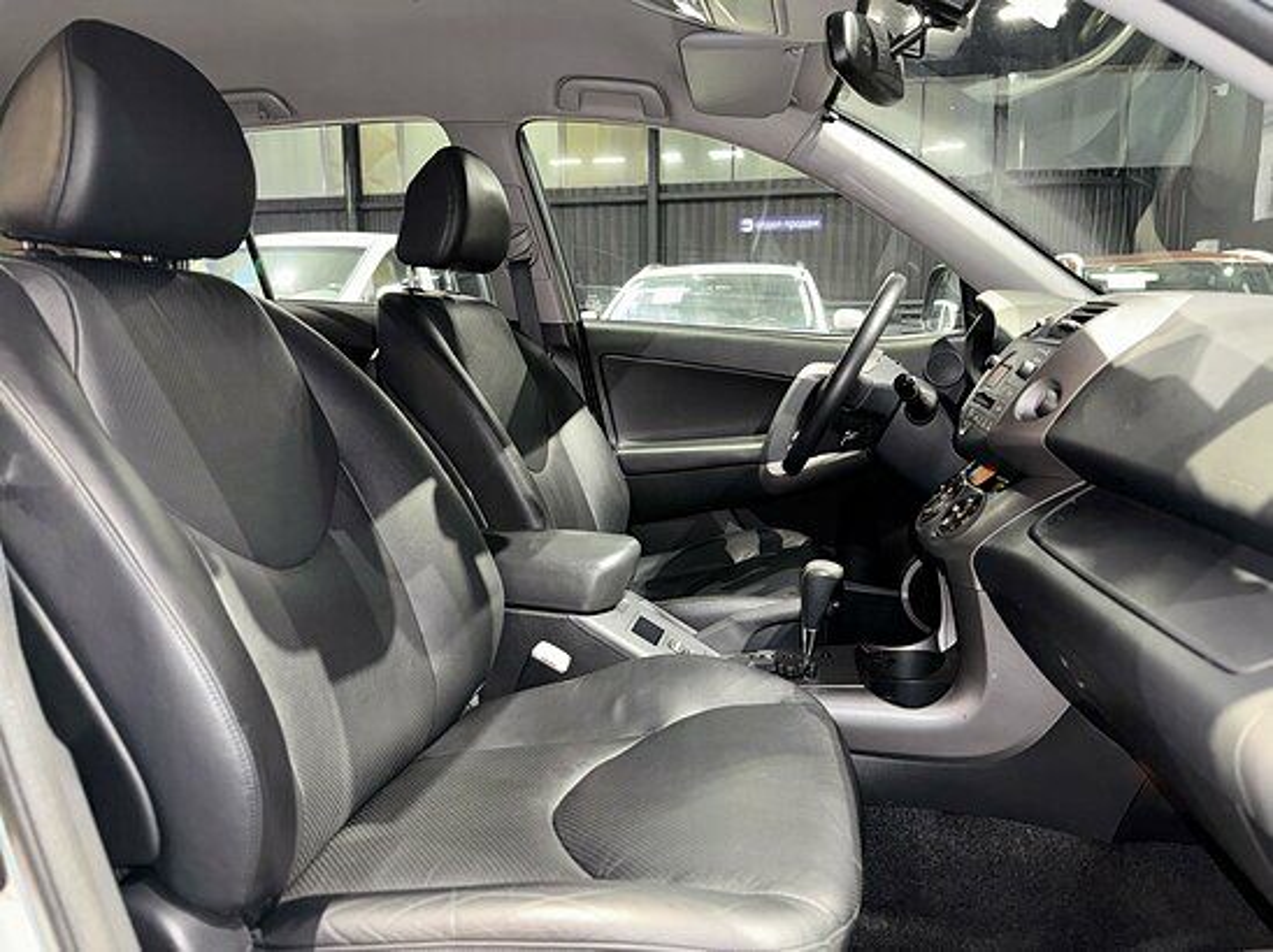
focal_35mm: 24
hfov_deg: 71.6
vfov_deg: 56.7
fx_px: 882
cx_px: 636
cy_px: 476
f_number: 1.78
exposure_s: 1/8
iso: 160
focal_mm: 6.76
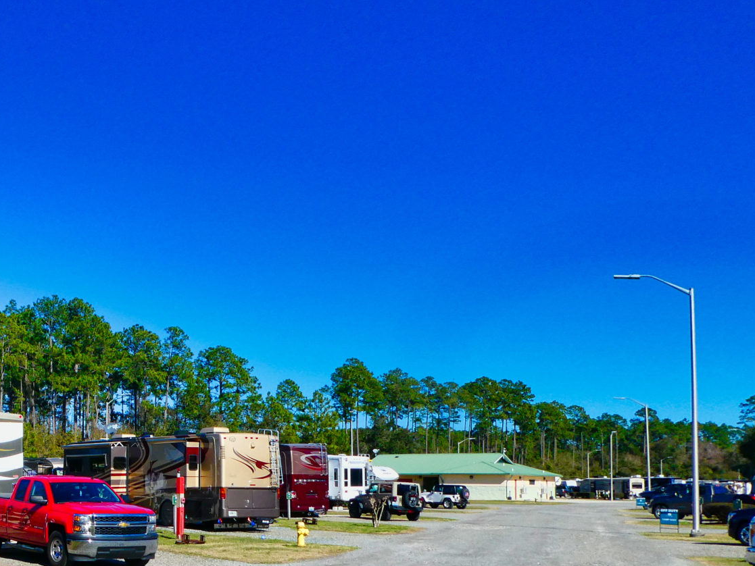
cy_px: 442
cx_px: 88
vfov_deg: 32.1
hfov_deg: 40.0
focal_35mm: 44
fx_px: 960
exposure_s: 1/1000
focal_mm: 4.3
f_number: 4
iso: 80
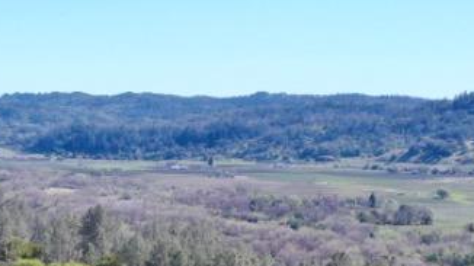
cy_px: 422
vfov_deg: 8.7
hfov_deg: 14.7
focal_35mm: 135
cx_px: -257
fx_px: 1696
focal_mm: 10.26
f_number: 5.6
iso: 100
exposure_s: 1/320
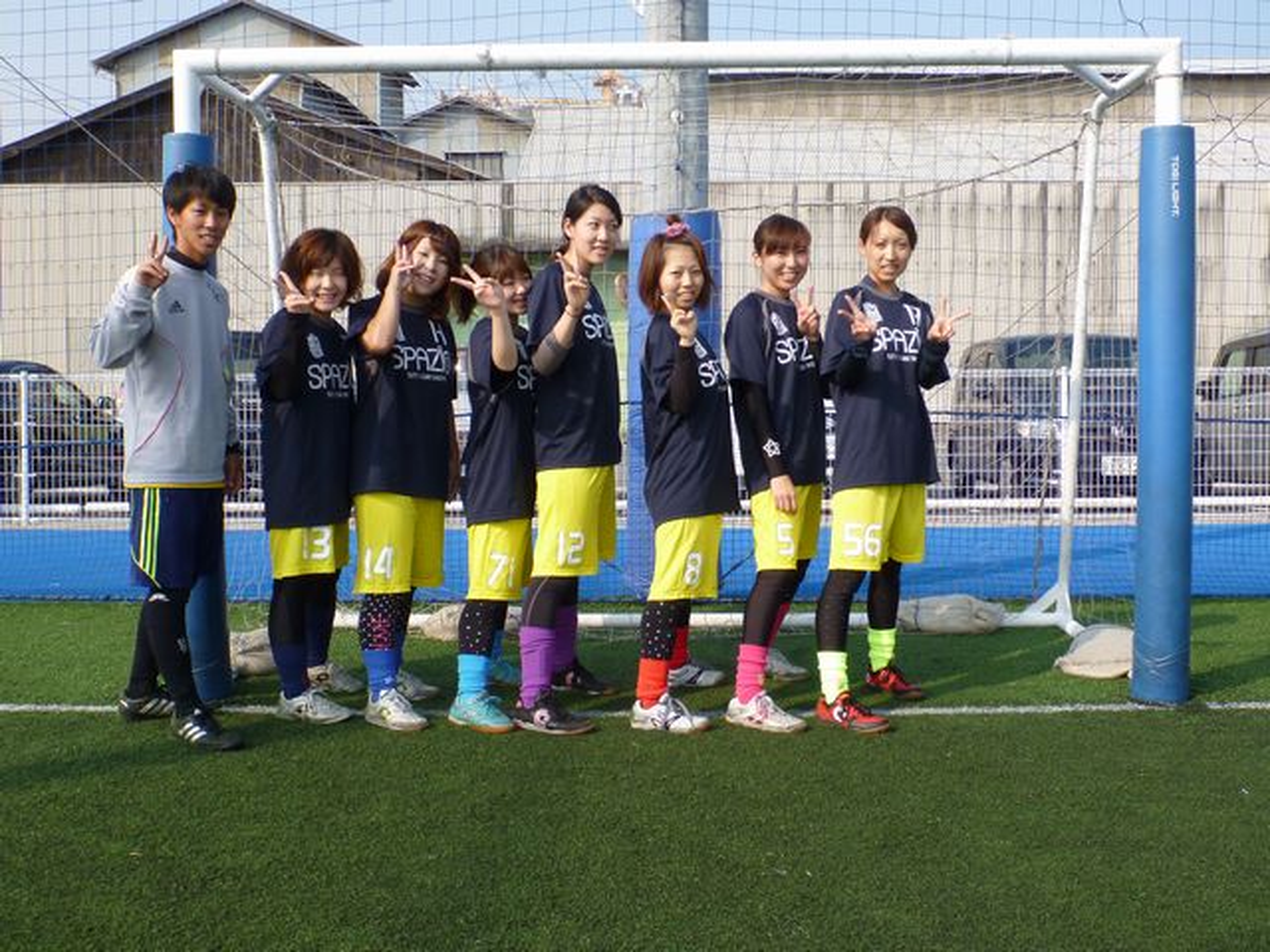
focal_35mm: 38
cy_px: 476
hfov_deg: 49.0
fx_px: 1394
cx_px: 635
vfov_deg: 37.7
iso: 160
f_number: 4
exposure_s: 1/500
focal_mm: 6.8
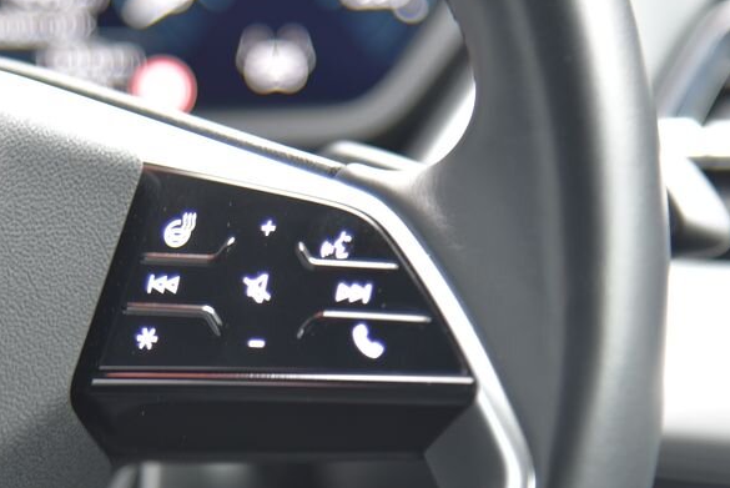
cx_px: 247
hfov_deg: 9.8
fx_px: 4261
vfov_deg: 6.6
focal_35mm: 210
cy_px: 273
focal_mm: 120
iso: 500
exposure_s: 1/30
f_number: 4
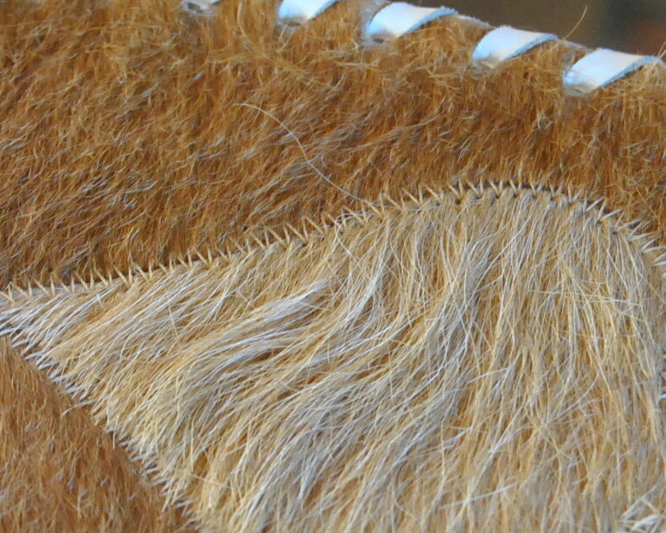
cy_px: 424
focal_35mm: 183
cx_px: 304
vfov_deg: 8.4
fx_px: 3607
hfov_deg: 10.5
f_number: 5.6
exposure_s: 1/30
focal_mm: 52
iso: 1400
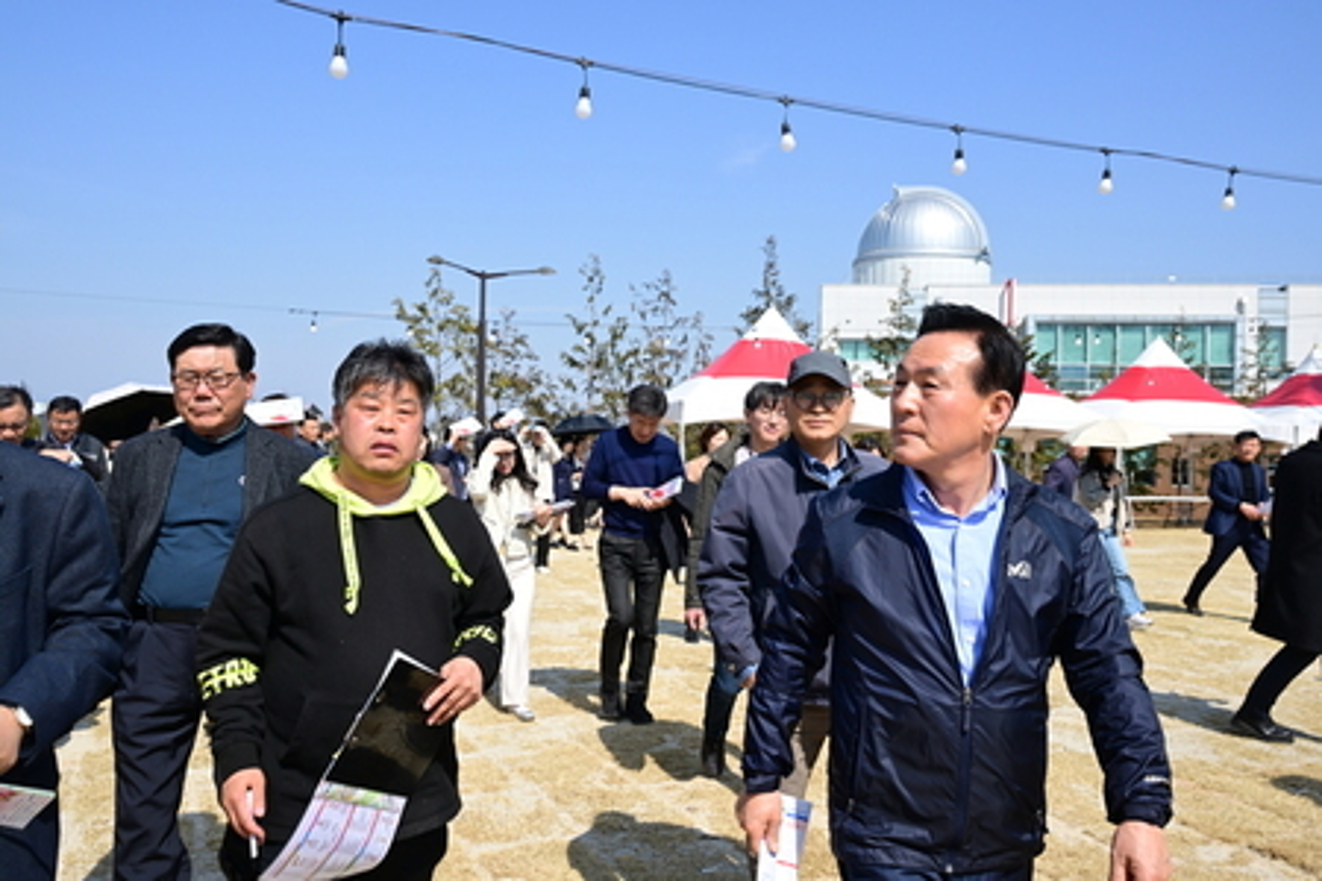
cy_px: 440
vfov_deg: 45.0
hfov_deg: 63.7
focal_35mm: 29
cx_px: 661
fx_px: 1065
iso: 64
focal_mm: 29
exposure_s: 1/125
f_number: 9
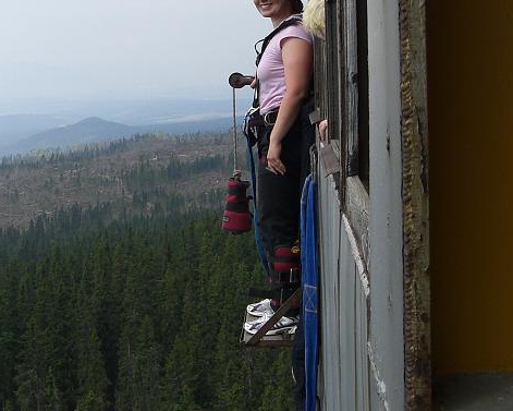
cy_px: 111
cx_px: 220
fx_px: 957
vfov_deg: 24.0
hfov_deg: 30.0
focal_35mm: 63
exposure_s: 1/500
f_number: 4.4
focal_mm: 6.3
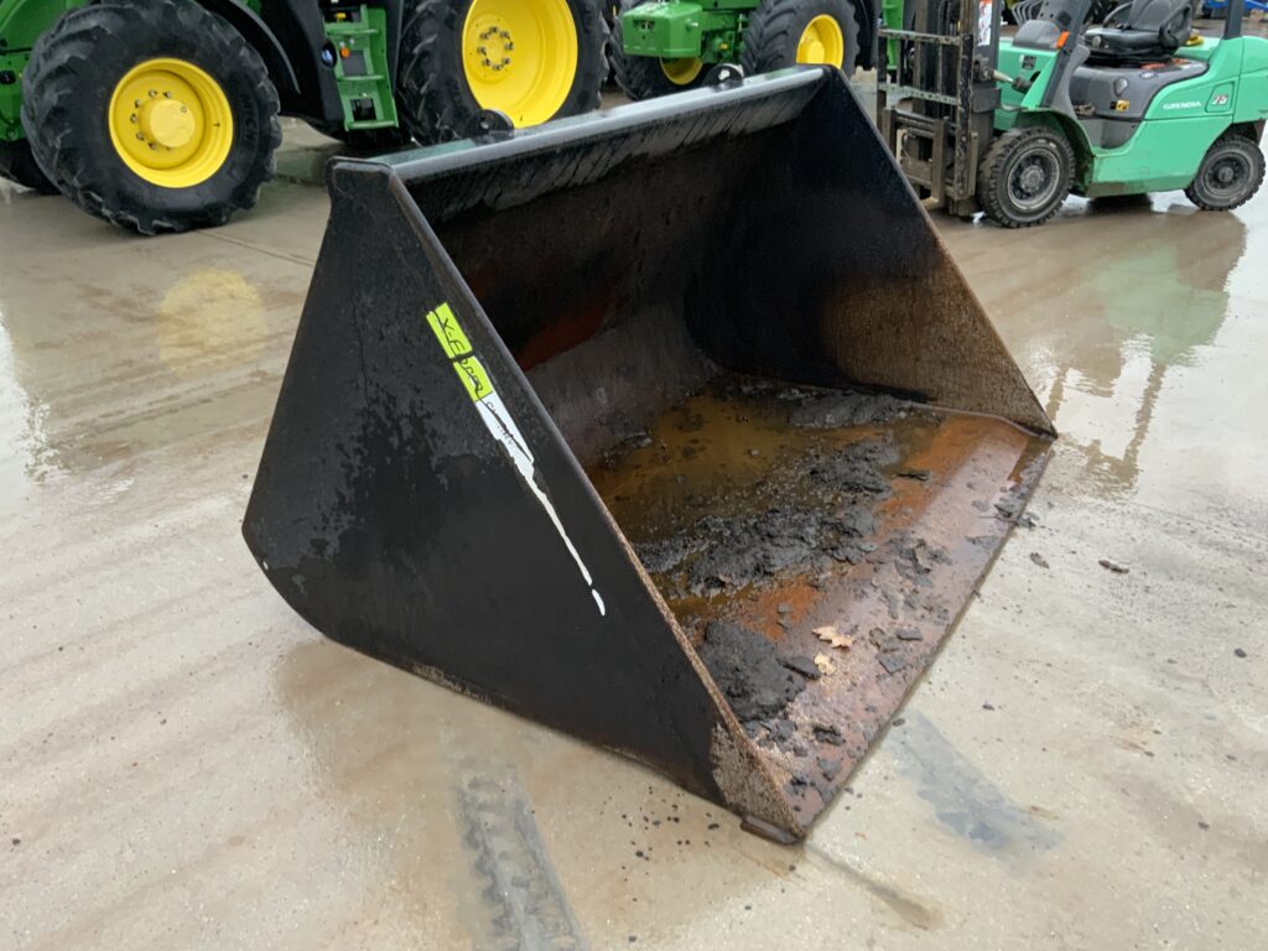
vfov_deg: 48.2
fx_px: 1062
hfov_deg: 61.7
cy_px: 476
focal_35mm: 29
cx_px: 634
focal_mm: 3
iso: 160
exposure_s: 1/60
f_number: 1.8
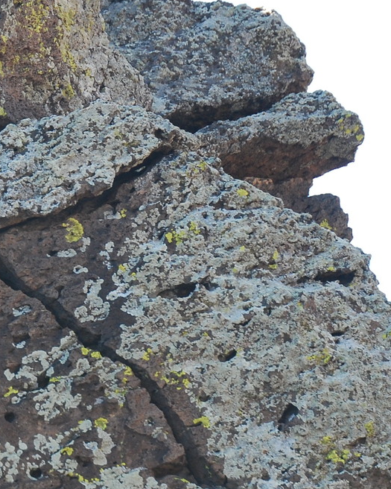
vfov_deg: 10.2
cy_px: 195
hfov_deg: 8.0
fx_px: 2733
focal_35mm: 189
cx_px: -244
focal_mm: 44
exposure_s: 1/60
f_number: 4.5
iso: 320
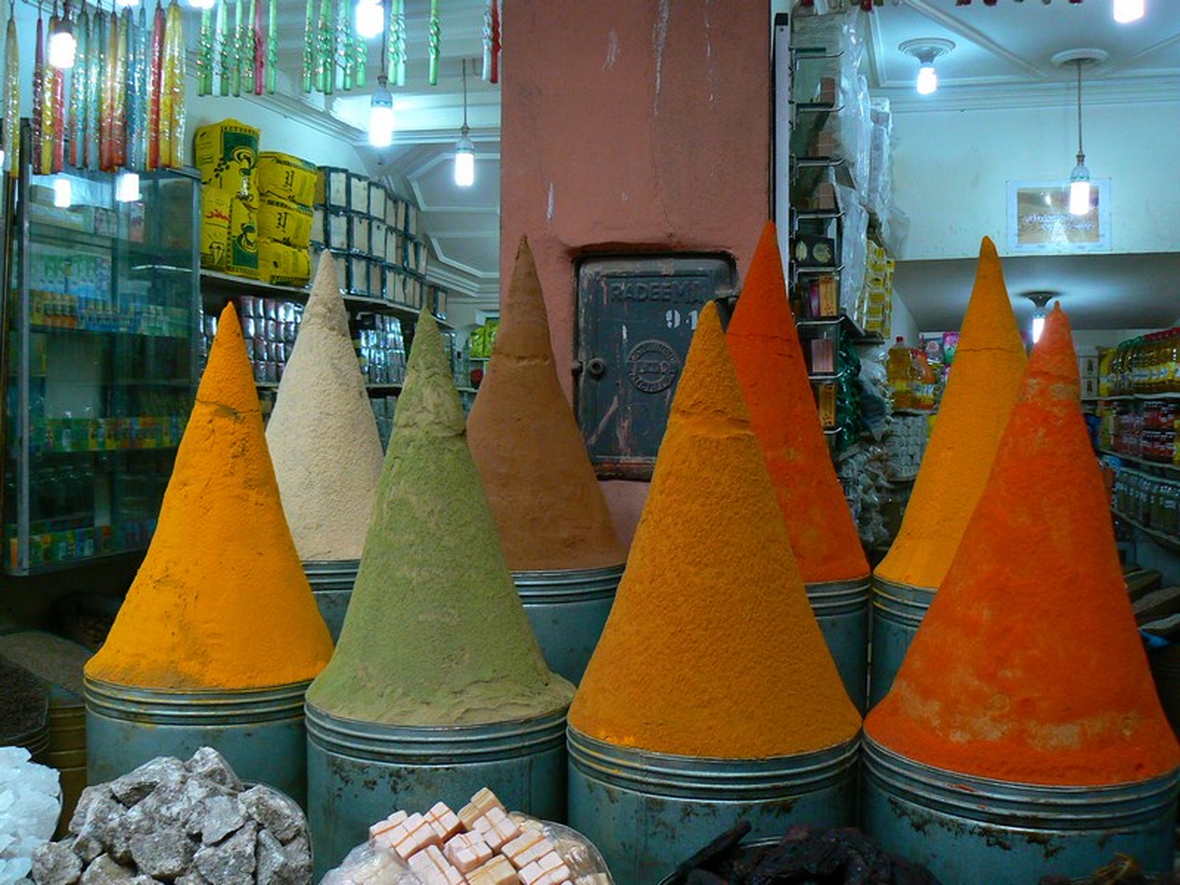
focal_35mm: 36
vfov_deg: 39.7
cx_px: 590
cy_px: 442
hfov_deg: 51.4
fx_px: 1227
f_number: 3.2
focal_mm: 6
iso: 200
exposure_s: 1/50
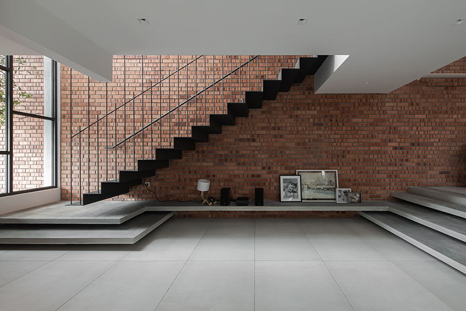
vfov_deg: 81.2
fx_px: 181
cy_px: 156
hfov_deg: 104.3
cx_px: 233
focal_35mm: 14
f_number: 14
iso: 200
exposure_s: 1
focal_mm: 14
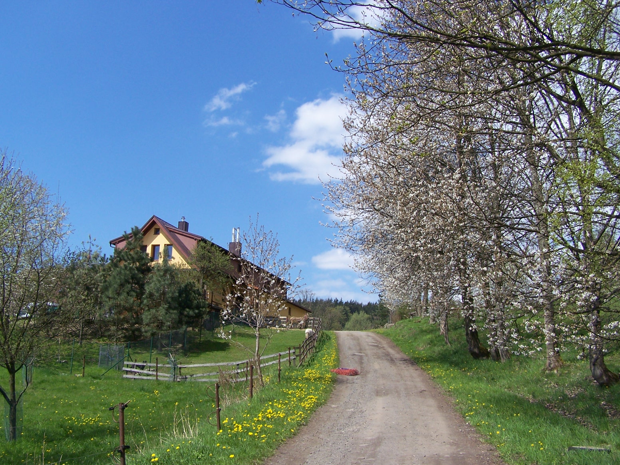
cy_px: 232
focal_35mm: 38
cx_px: 310
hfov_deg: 49.0
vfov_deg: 37.7
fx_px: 681
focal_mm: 6.3
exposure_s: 1/750
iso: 80
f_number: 4
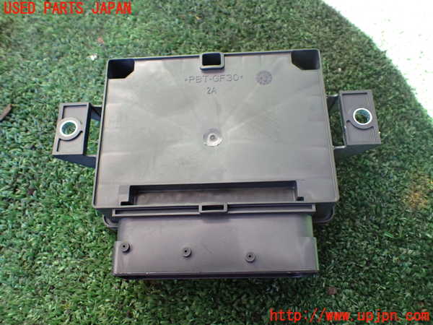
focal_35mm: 30
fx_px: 375
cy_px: 162
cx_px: 216
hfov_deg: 60.0
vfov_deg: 46.8
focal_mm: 5.4
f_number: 2.3
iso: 500
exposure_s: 1/125
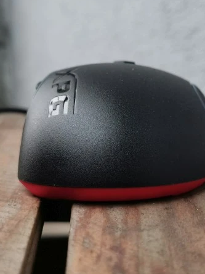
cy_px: 131
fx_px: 569
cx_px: 111
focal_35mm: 72
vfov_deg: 27.0
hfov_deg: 20.4
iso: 160
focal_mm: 5.56
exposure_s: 1/100
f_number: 1.6
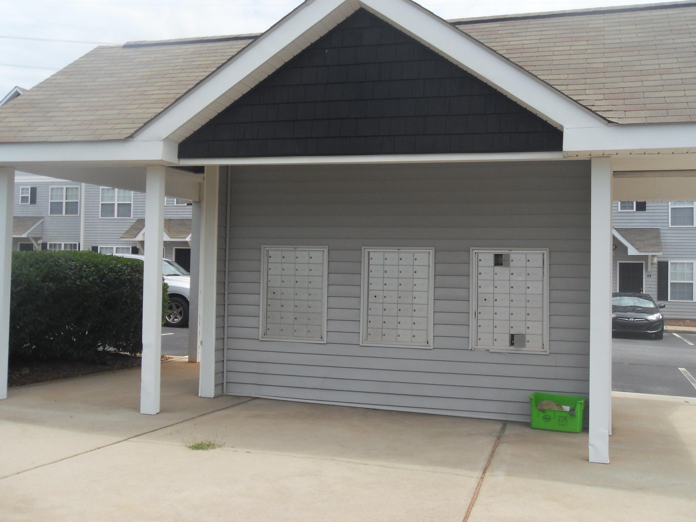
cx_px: 345
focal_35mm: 38
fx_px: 764
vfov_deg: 37.7
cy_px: 246
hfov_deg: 49.0
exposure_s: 1/180
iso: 80
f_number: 8.2
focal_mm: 6.3
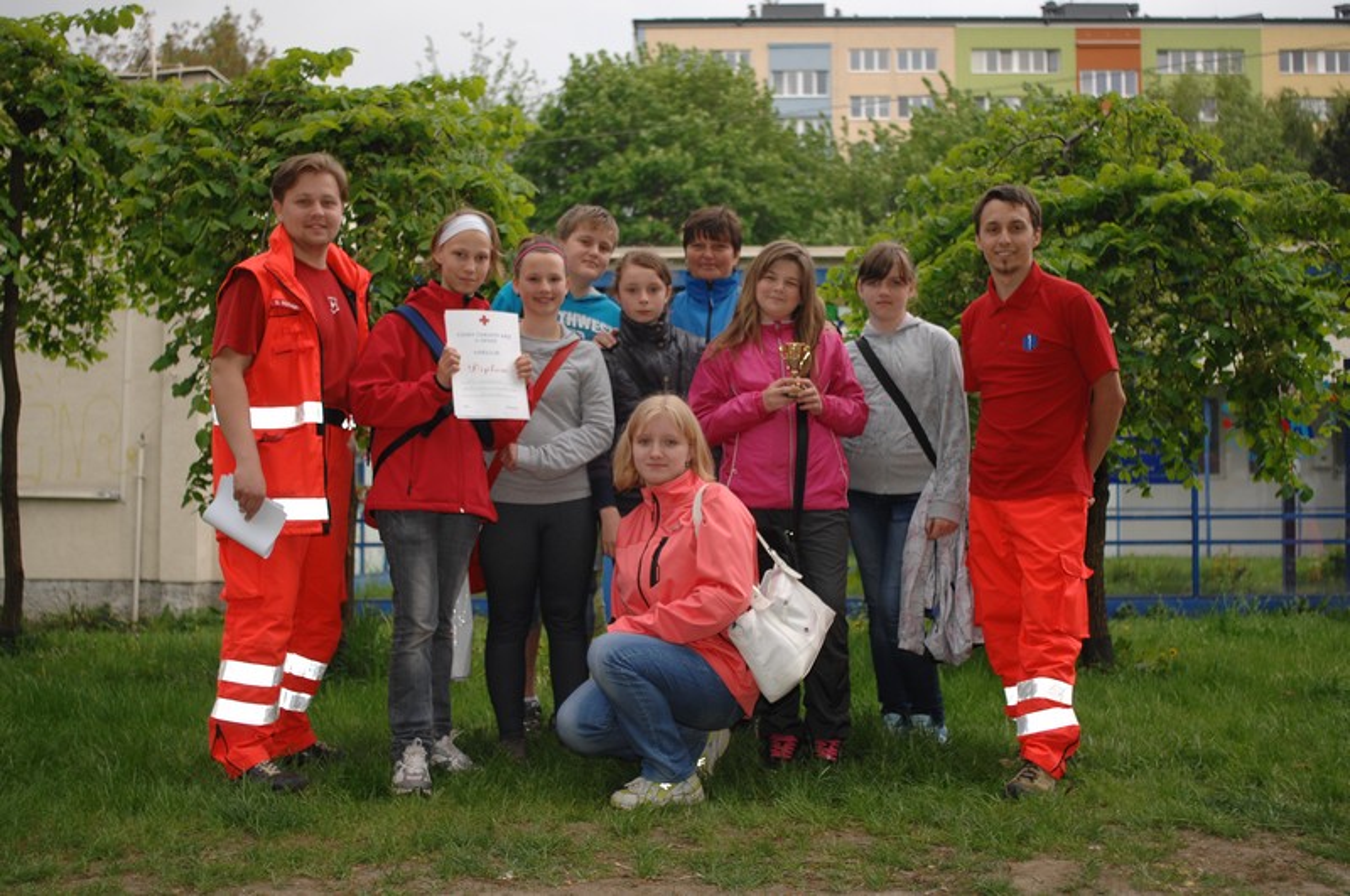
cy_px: 448
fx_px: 1573
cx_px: 675
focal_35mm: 42
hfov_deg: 46.5
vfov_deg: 31.8
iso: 200
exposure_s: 1/250
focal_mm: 28
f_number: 2.8
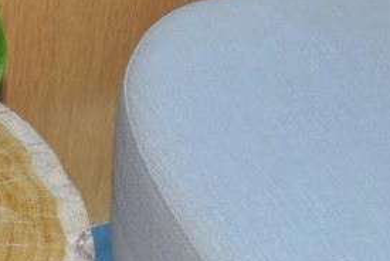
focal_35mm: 225
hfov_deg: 8.9
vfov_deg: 6.1
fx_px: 2440
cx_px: -194
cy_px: 221
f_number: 4.2
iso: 200
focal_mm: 36
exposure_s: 1/60
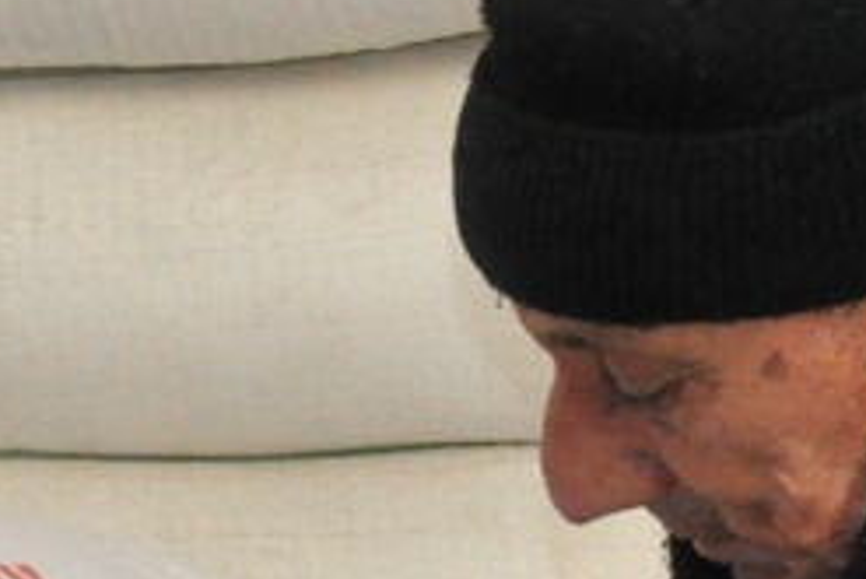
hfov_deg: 4.5
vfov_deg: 3.0
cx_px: 452
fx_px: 10970
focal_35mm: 456
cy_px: 1147
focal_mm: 55
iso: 3200
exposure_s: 1/200
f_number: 14
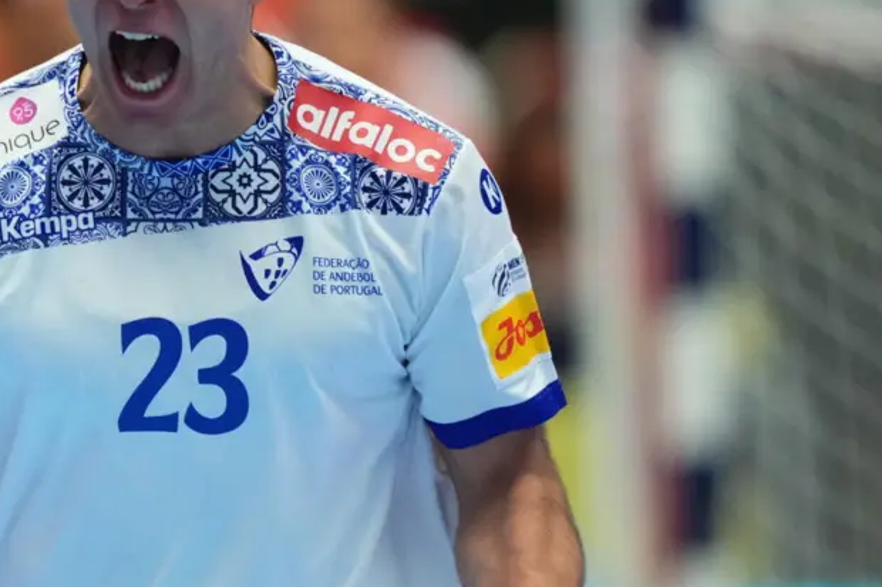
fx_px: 18957
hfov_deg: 2.7
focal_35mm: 774
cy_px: 291
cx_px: 154
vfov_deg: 1.8
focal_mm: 400
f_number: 2.8
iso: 4000
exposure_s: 1/1250
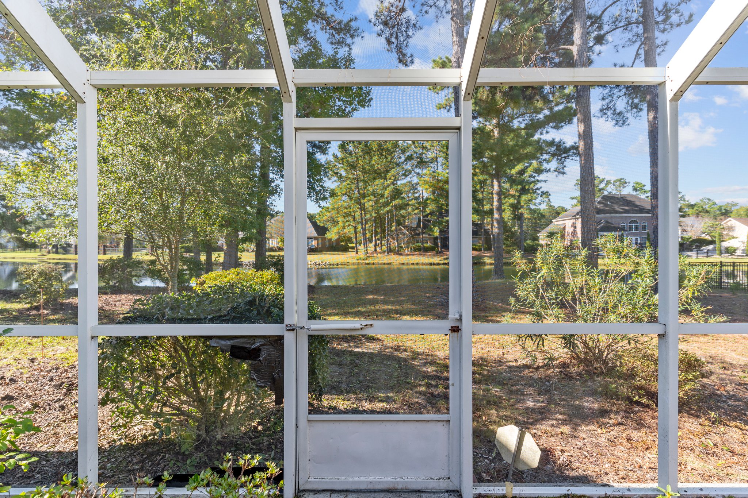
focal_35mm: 17
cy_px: 249
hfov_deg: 93.3
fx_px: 353
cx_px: 374
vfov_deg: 70.4
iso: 250
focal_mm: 17
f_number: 7.1
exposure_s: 1/125
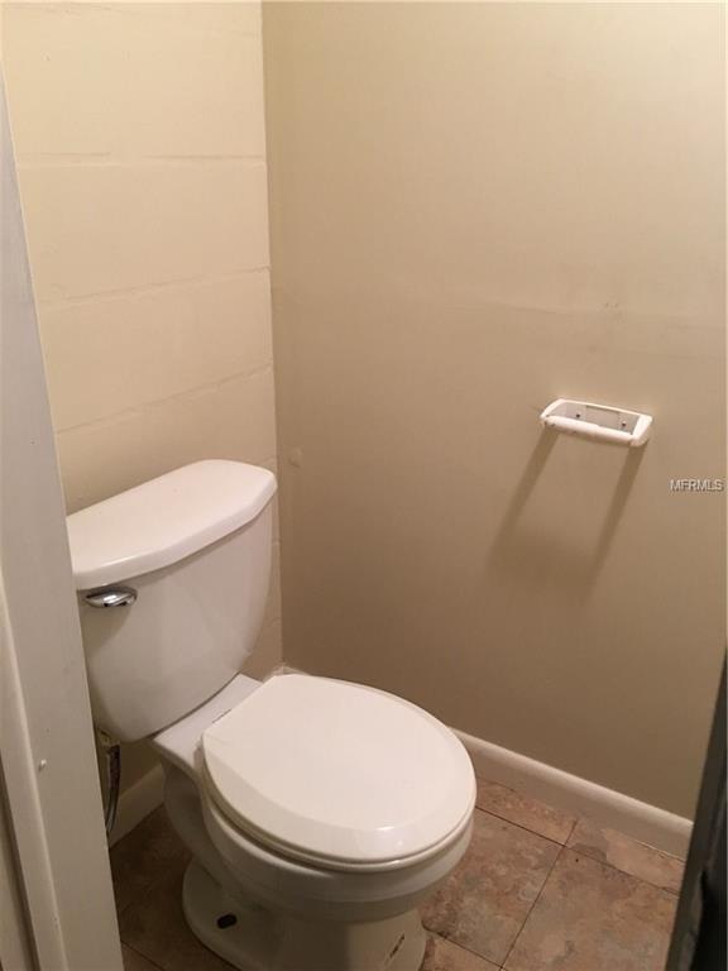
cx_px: 364
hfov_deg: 48.2
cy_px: 486
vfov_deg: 61.7
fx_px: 813
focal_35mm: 29
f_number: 2.2
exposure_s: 1/15
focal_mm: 4.15
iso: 80
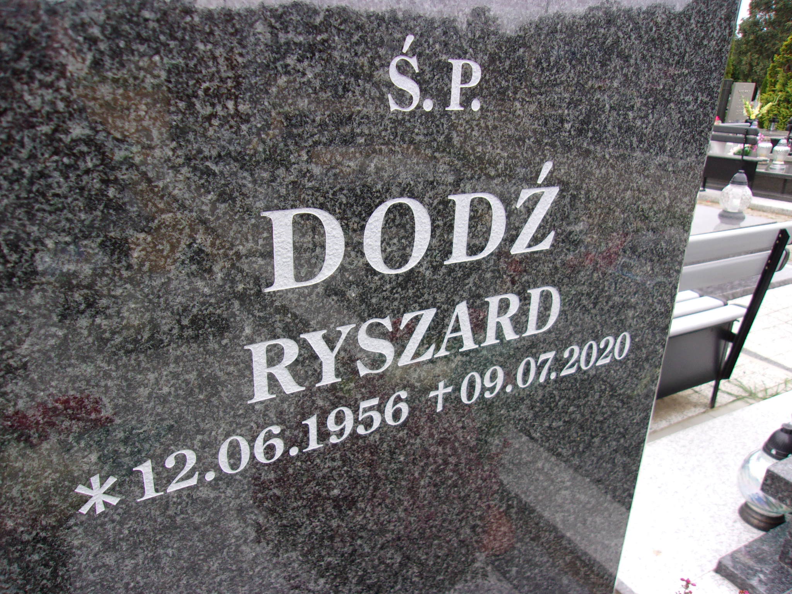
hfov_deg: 65.3
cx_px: 396
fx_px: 618
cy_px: 297
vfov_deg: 51.4
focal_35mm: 27
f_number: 3
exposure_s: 1/70
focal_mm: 4.9
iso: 80
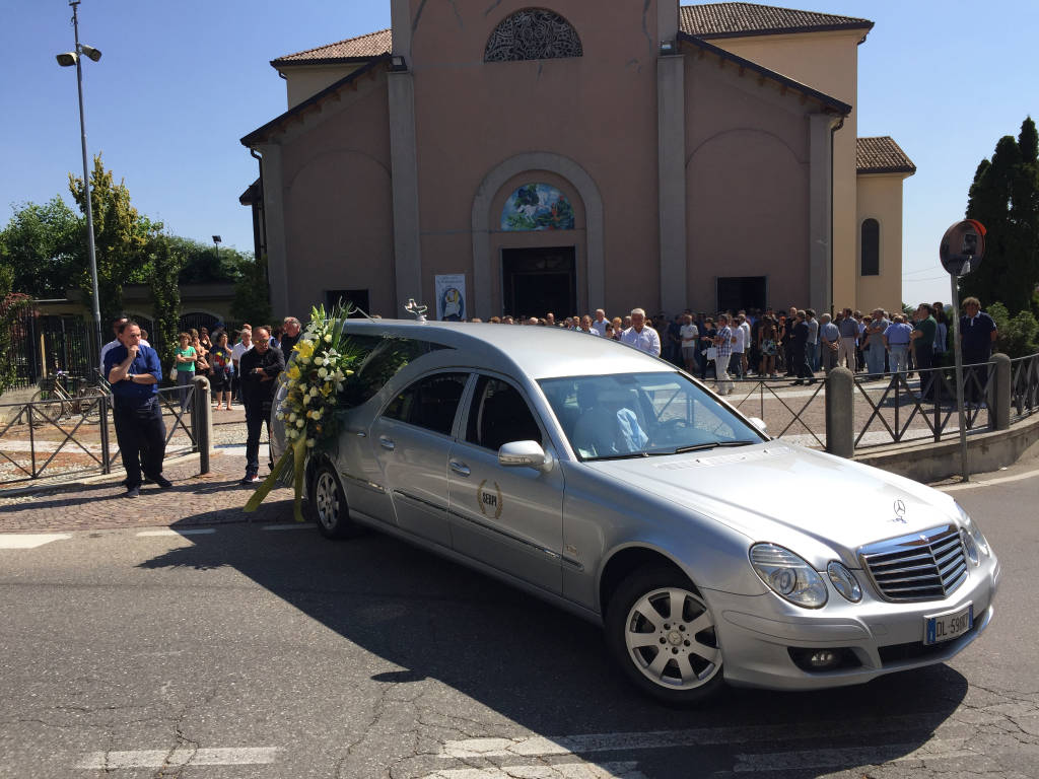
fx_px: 870
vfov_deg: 48.2
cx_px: 520
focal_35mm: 29
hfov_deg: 61.7
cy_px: 390
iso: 32
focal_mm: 4.15
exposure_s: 1/2198
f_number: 2.2
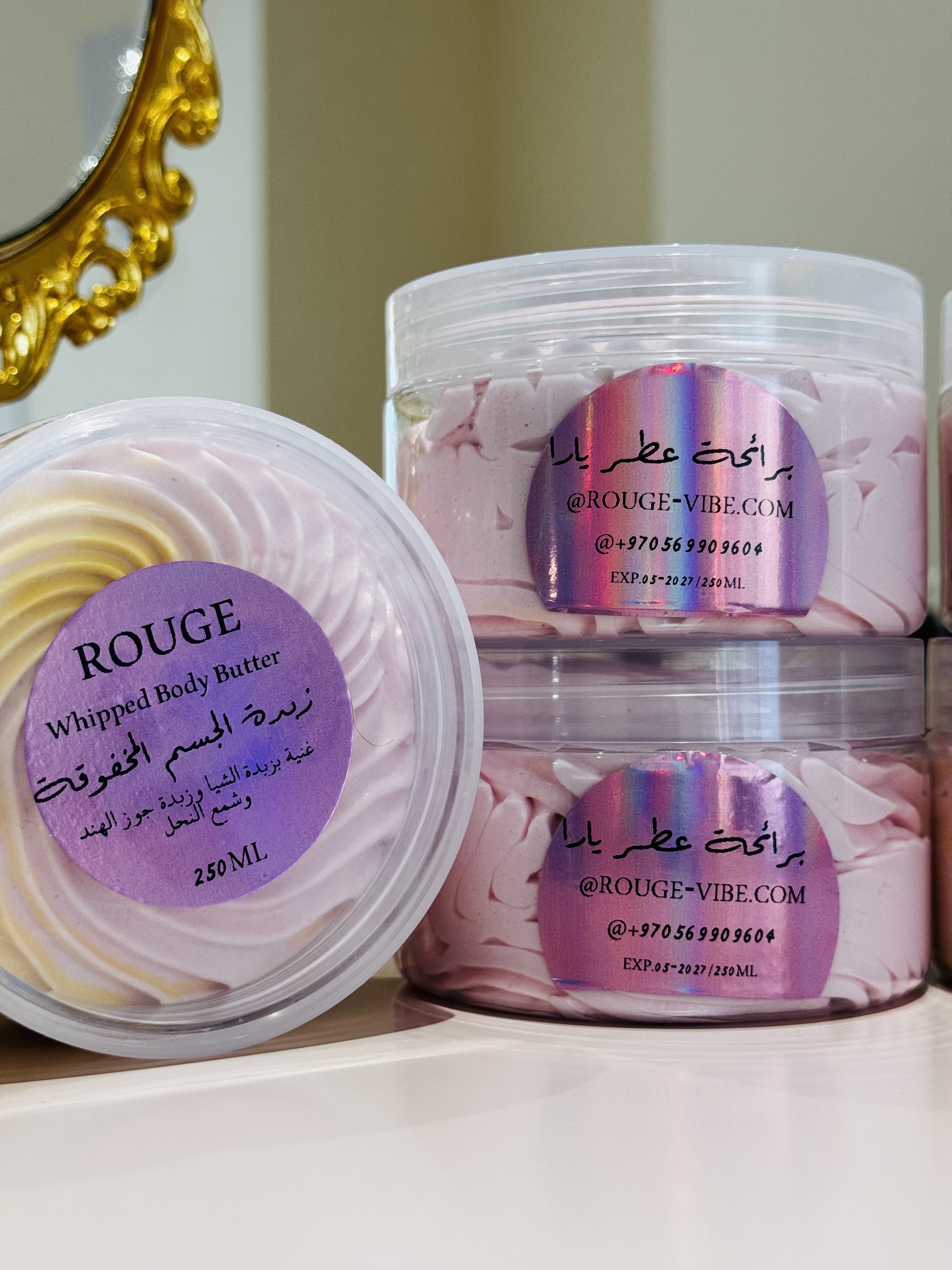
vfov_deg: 39.7
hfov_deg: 30.3
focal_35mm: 48
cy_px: 635
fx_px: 1760
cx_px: 476
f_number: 1.78
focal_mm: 6.76
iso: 100
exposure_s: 1/97
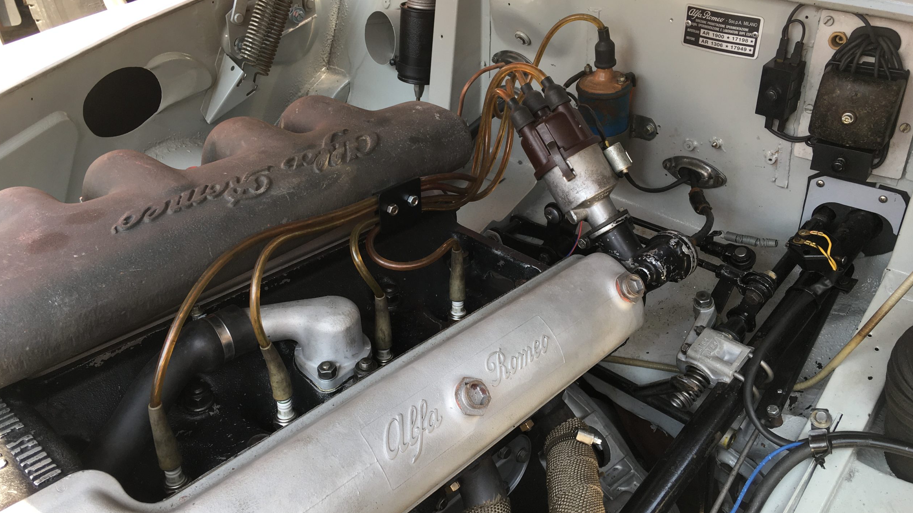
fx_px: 775
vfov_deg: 36.7
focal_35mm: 32
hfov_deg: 61.0
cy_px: 247
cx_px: 457
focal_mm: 4.15
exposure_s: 1/100
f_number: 2.2
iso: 25
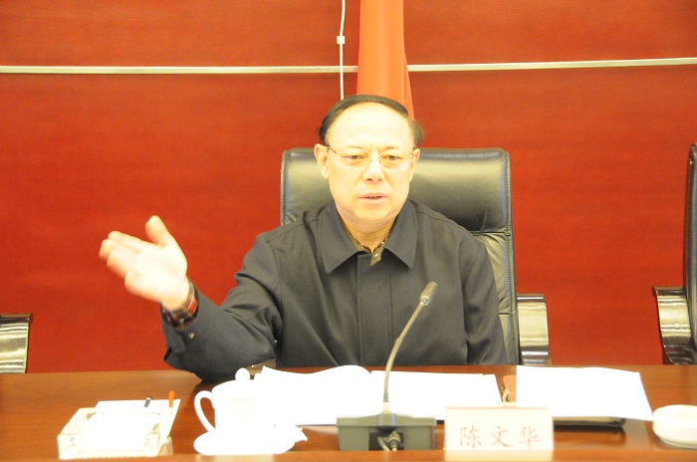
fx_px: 1507
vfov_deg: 17.4
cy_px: 231
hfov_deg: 26.0
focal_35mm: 78
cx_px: 348
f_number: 4.8
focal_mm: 52
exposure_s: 1/15
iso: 3200
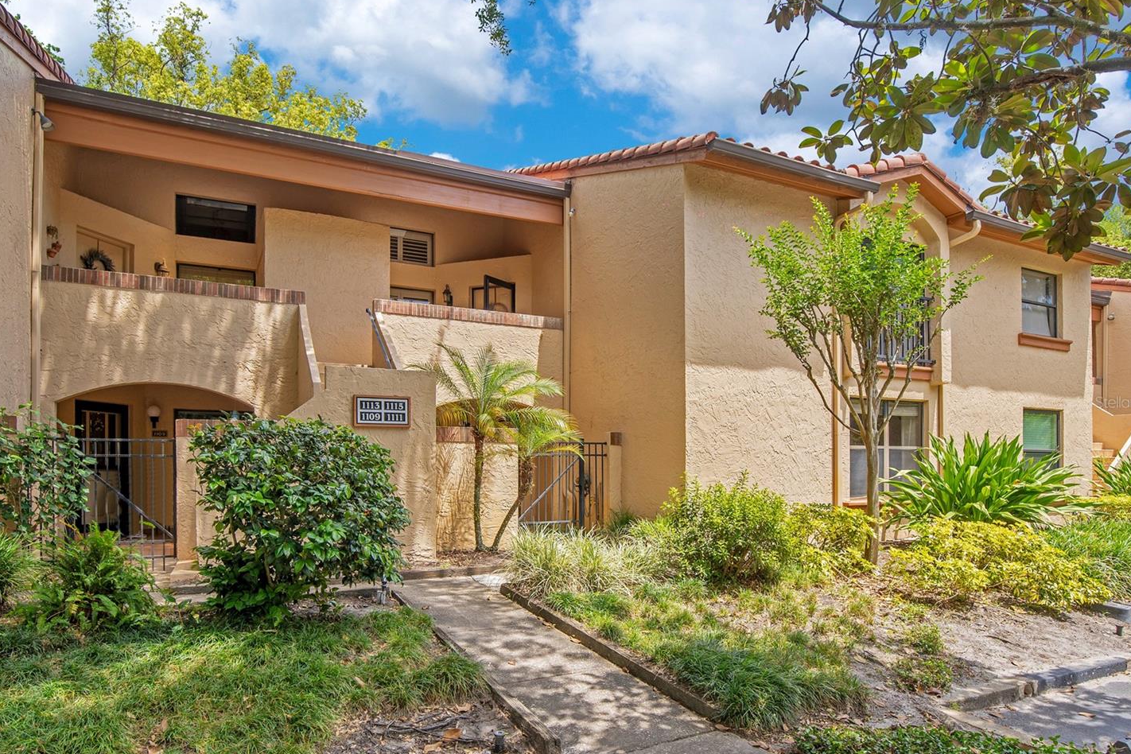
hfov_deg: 89.9
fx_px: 565
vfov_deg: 67.3
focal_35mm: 18
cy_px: 402
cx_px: 530
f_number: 5.6
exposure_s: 1/125
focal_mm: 16
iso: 100
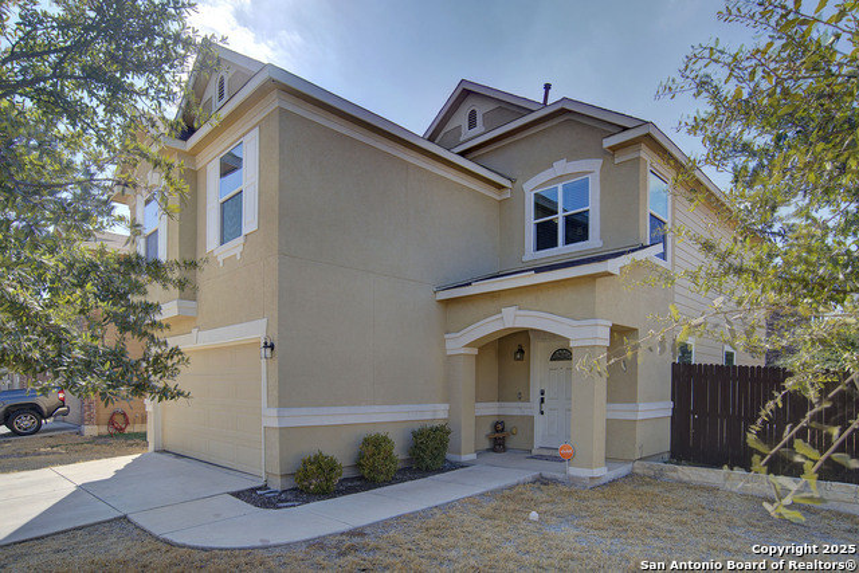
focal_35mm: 18
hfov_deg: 90.0
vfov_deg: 67.4
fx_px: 430
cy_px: 286
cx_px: 430
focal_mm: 18
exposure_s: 1/500
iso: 250
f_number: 8
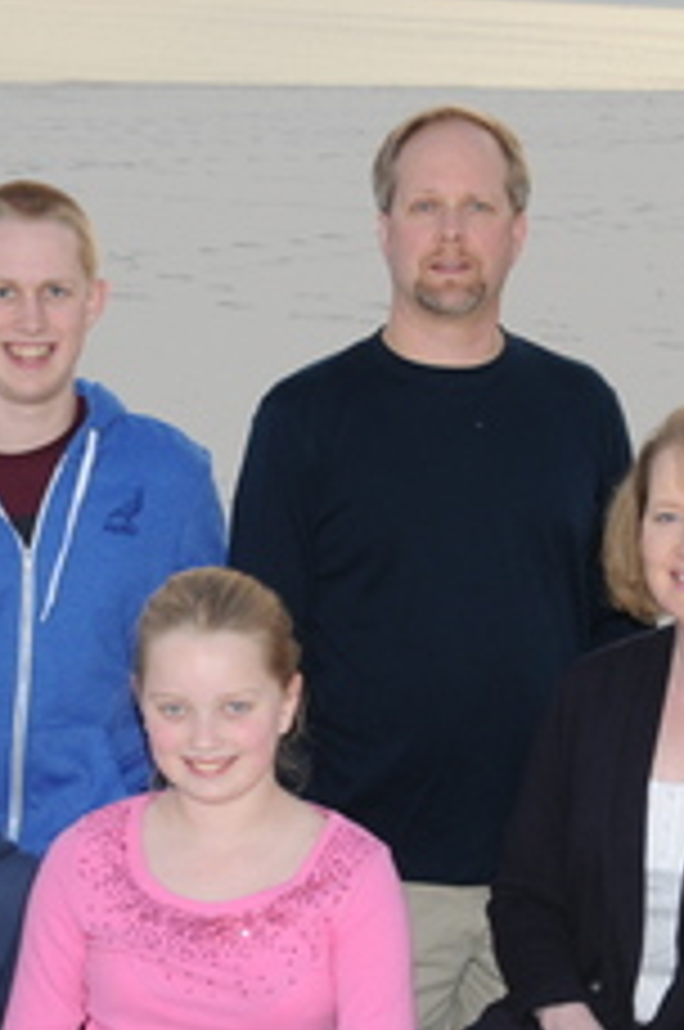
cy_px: 708
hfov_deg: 12.5
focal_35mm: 109
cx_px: 212
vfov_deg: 18.7
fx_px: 3116
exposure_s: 1/125
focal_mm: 26
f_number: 5.6
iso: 250
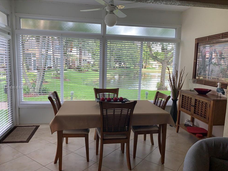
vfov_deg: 51.4
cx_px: 116
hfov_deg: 65.3
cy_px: 88
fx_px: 178
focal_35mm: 27
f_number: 1.8
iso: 64
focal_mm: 4.25
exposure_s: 1/121
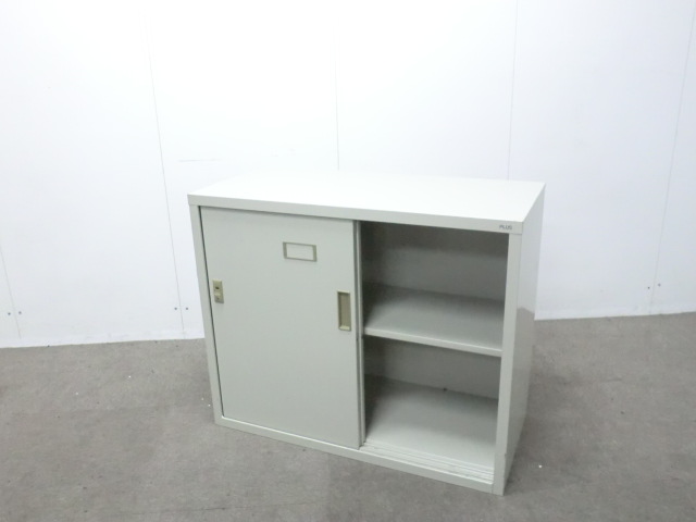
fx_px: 643
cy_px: 261
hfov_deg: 56.8
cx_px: 348
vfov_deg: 44.2
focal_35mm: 32
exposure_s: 1/50
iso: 800
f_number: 3.5
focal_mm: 5.8
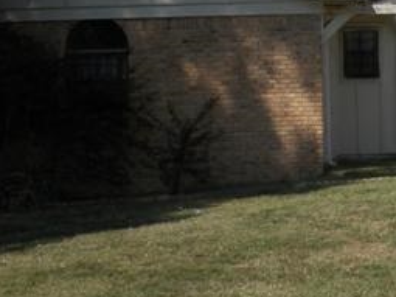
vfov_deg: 15.9
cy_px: 106
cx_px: 458
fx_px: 1063
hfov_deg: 20.0
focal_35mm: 93
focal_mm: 6.6
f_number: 10
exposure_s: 1/134
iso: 64
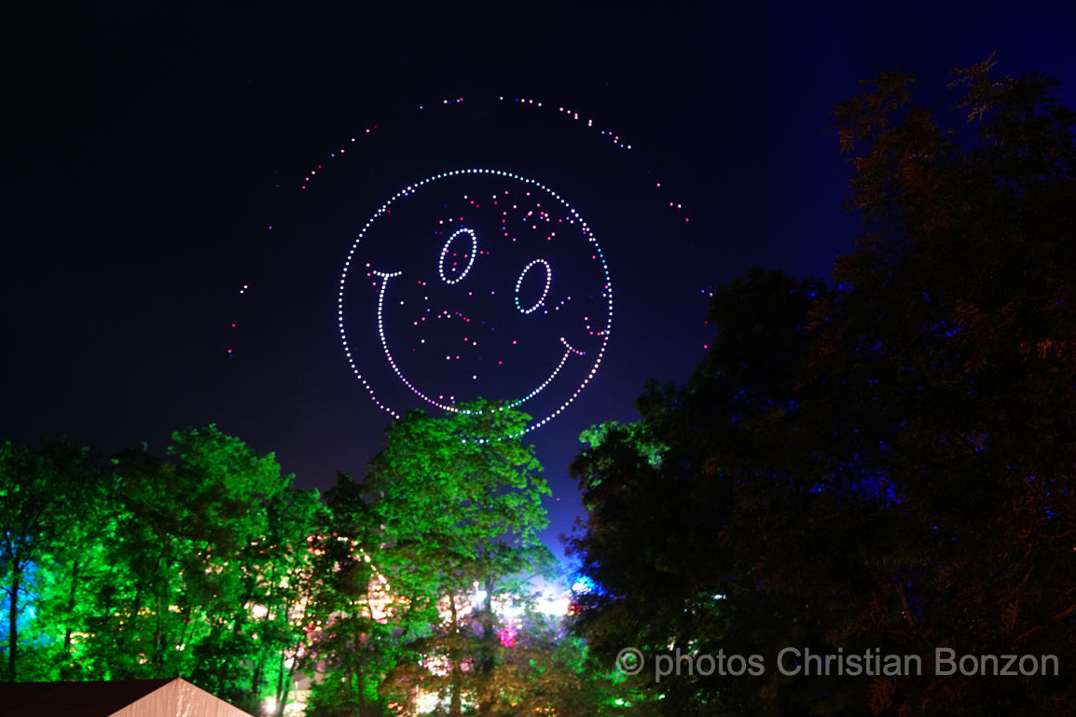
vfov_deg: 26.0
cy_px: 348
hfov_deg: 38.2
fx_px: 1554
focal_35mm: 52
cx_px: 558
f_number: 2.8
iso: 2500
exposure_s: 1/4
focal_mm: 50
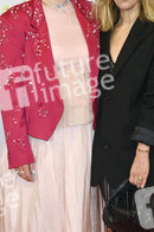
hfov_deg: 13.4
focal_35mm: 102
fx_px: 657
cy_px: 142
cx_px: 88
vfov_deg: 20.0
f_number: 7.1
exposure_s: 1/200
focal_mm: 50
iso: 640
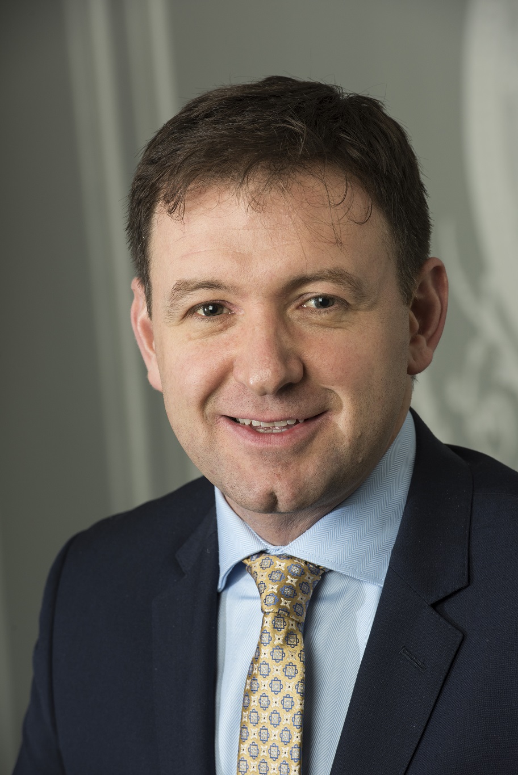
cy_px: 388
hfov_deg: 6.9
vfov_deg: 10.3
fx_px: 4312
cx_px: 259
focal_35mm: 200
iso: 320
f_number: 9
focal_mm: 200
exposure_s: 1/50
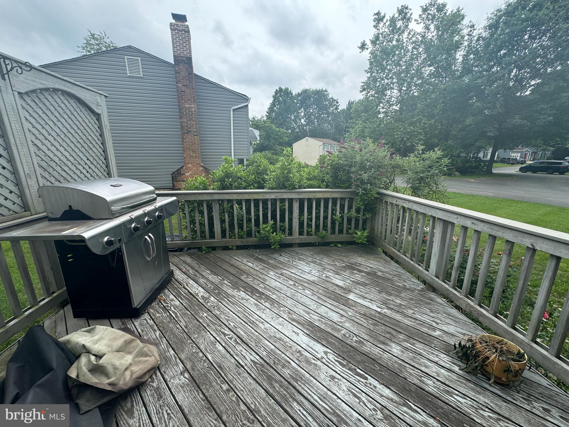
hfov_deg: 102.1
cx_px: 284
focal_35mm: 14
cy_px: 214
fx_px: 230
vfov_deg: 85.7
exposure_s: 1/533
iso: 40
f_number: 2.2
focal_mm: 2.22
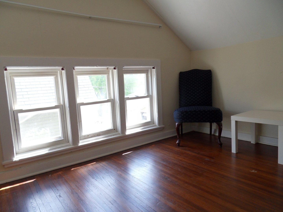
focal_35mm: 24
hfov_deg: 71.6
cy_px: 106
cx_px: 142
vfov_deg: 56.8
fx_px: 196
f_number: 3.3
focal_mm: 4.2
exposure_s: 1/45
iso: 80
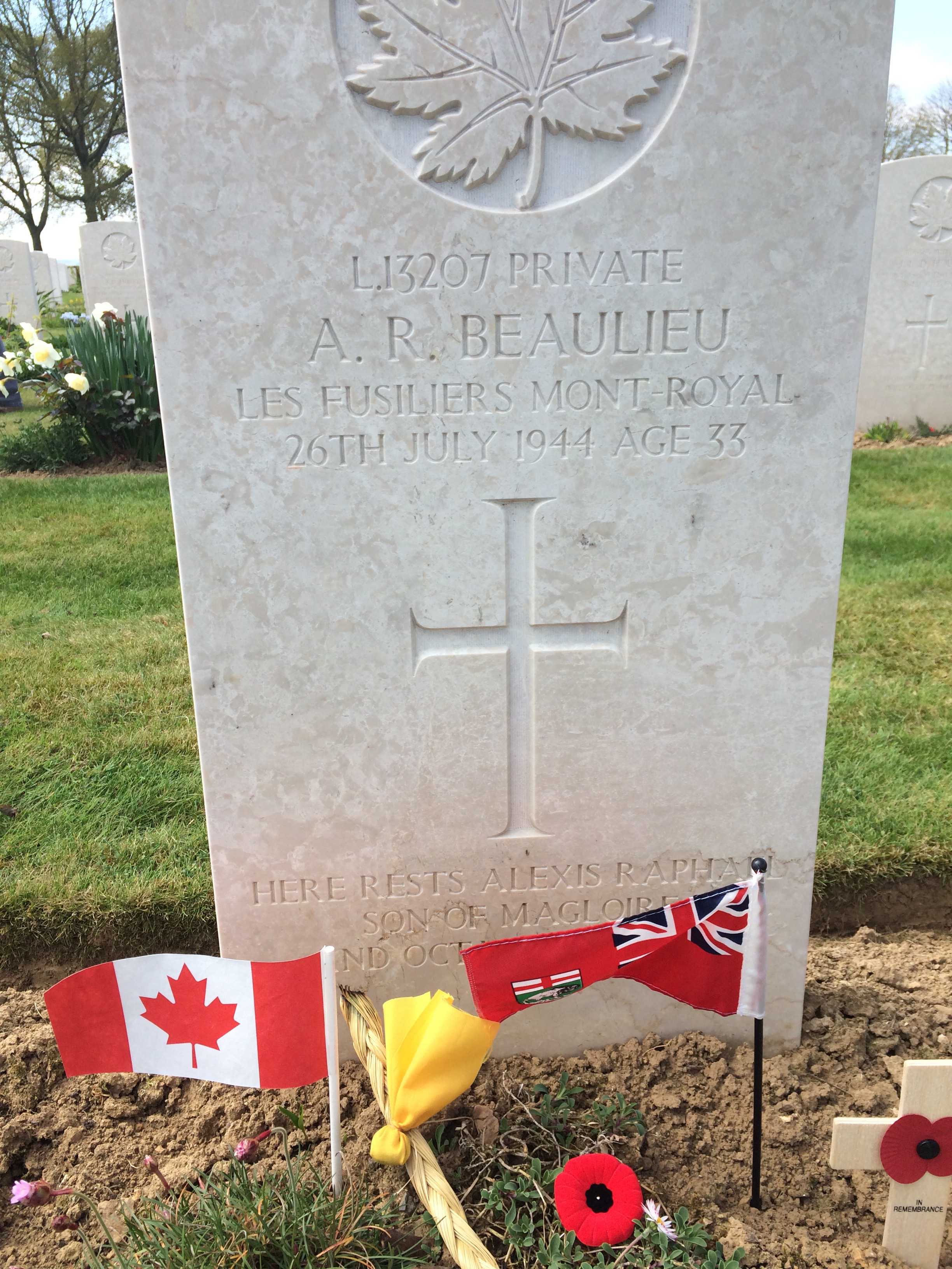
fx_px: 1063
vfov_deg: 61.7
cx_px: 476
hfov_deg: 48.2
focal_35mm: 29
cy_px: 634
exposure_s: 1/695
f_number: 2.2
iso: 32
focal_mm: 4.15
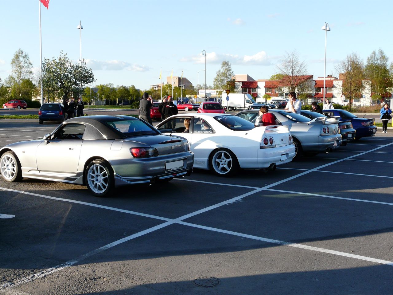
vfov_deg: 35.1
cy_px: 148
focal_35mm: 41
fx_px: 465
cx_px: 196
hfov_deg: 45.8
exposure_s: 1/250
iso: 100
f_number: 4.5
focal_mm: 6.7
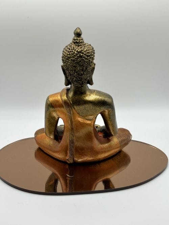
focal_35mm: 52
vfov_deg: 36.8
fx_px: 339
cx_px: 84
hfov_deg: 28.0
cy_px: 112
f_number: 1.6
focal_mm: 5.96
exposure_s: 1/301
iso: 32
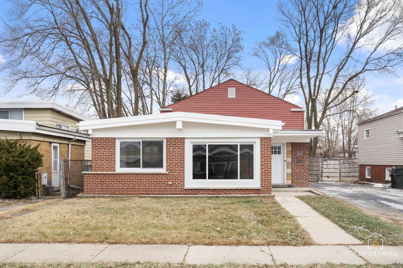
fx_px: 392
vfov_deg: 37.8
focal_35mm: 35
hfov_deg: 54.4
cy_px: 134
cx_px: 202
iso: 200
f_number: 10
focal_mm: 35
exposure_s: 1/8
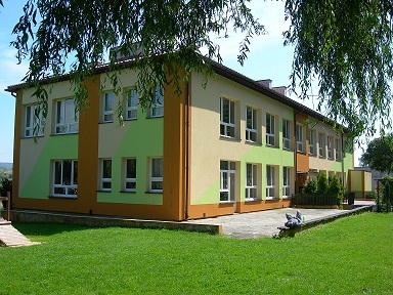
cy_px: 148
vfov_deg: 37.7
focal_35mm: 38
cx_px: 196
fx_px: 431
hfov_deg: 49.0
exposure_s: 1/300
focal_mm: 7.8
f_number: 4.8
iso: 50
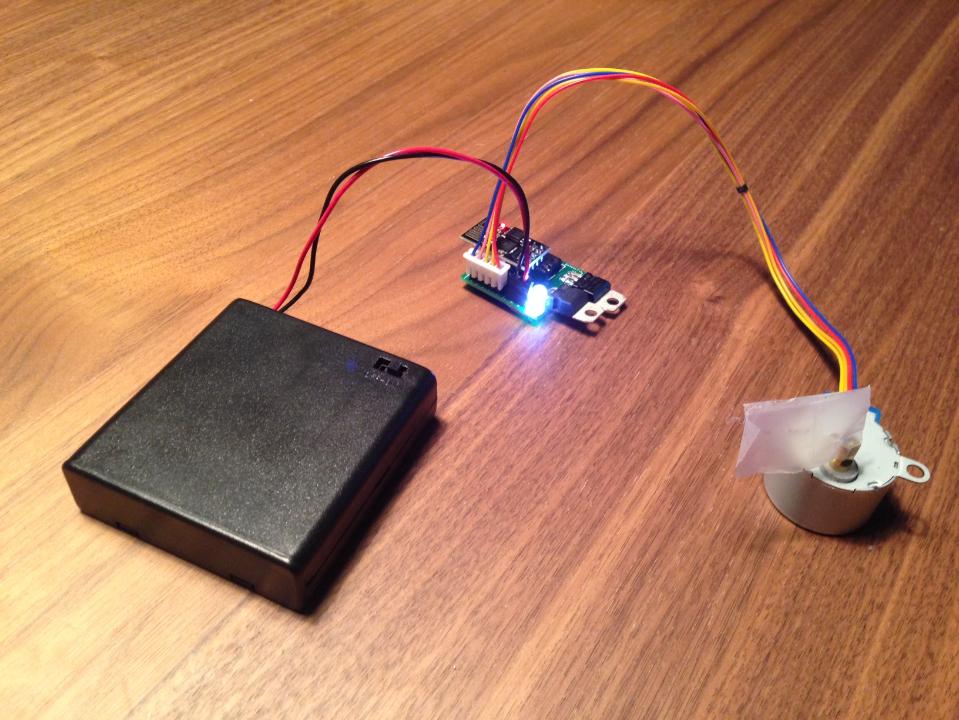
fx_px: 914
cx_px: 480
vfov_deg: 42.9
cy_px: 360
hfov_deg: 55.4
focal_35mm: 33
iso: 125
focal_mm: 4.12
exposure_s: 1/20
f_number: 2.4
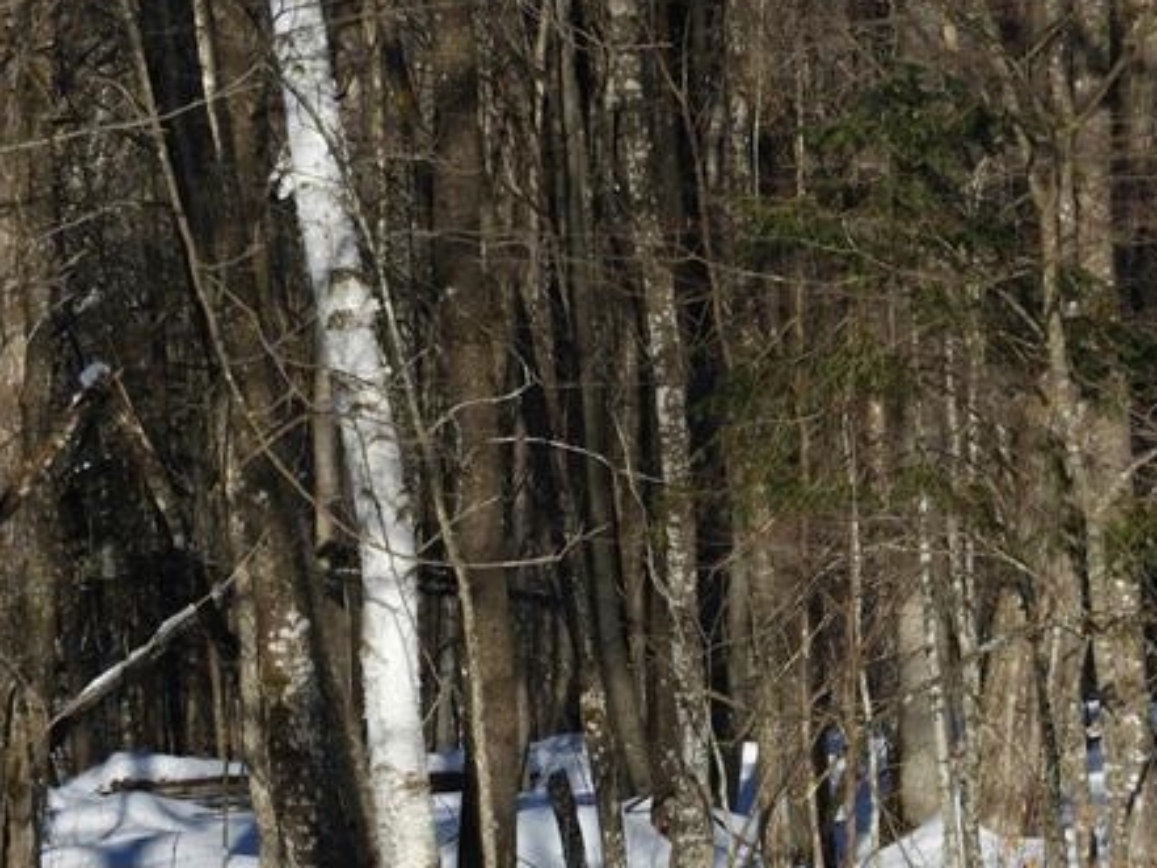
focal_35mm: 319
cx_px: 795
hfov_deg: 6.2
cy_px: 553
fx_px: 10665
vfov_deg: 4.7
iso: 100
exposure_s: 1/800
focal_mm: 39.4
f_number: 5.3
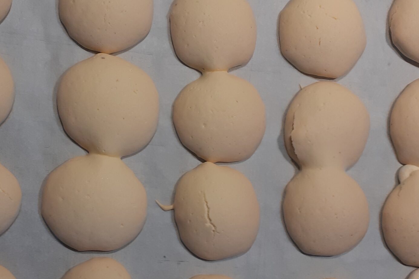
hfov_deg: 38.1
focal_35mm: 52
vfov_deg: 26.0
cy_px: 165
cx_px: 189
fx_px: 605
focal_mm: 3.6
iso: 64
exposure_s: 1/100
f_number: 1.9
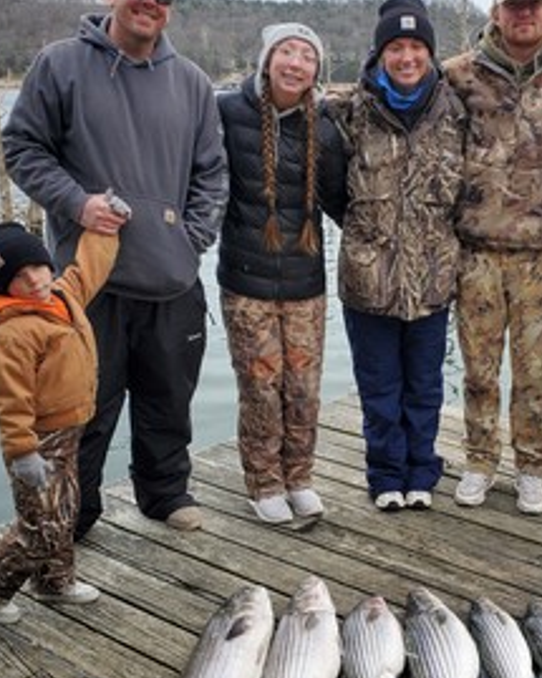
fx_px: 923
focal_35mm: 46
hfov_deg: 32.3
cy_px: 373
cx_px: 378
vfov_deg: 40.3
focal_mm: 4.3
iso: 50
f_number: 2.4
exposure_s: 1/279
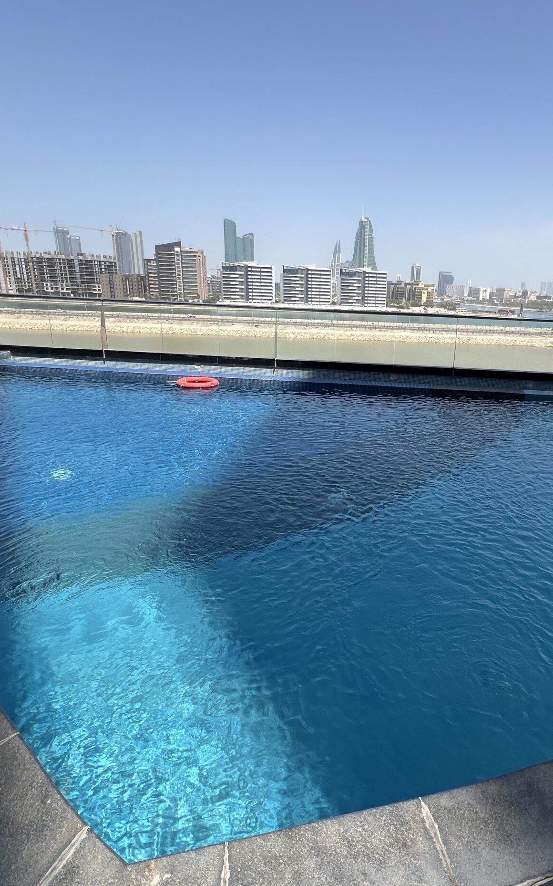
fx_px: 458
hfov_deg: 60.7
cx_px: 369
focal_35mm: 19
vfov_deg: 88.0
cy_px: 443
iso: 32
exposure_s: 1/1429
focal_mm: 1.57
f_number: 1.8
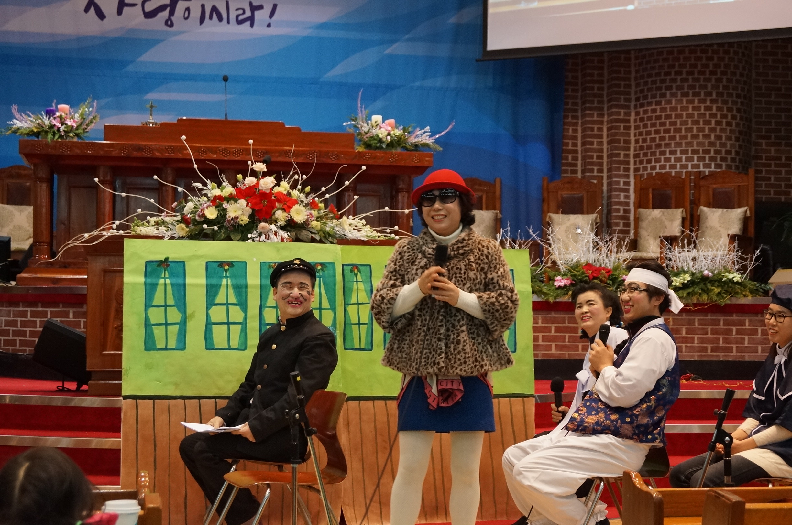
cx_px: 396
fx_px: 1483
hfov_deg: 29.9
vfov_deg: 20.1
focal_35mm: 68
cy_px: 262
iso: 1600
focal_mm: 45
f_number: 5.6
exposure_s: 1/80
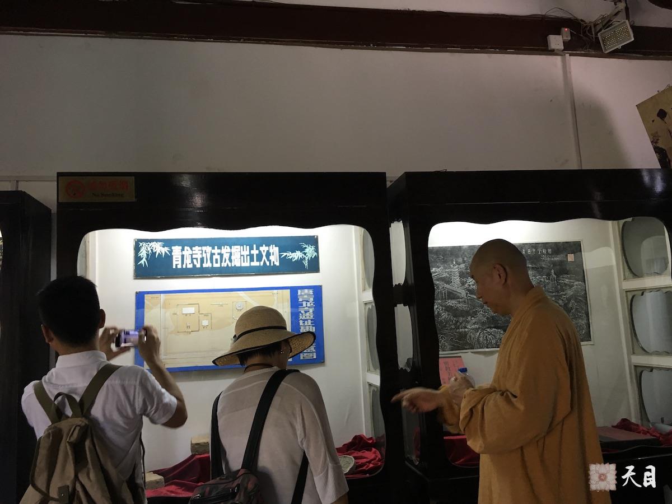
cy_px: 252
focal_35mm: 29
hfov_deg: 61.7
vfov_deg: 48.2
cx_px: 336
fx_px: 563
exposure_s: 1/33
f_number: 2.2
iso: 125
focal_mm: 4.15
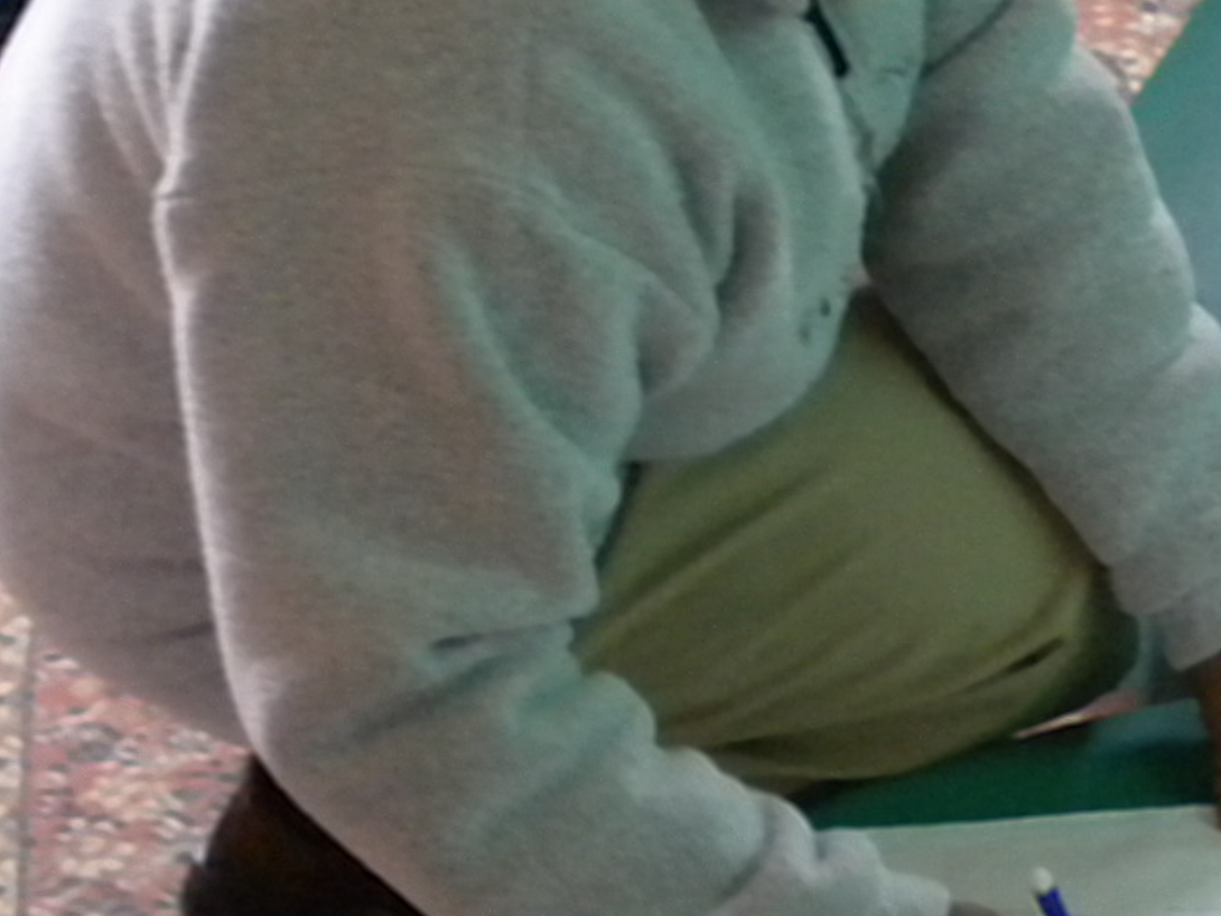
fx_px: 3739
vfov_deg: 14.0
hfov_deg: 18.0
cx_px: 1259
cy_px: 551
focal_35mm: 106
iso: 400
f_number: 3.1
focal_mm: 6.3
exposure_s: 1/12
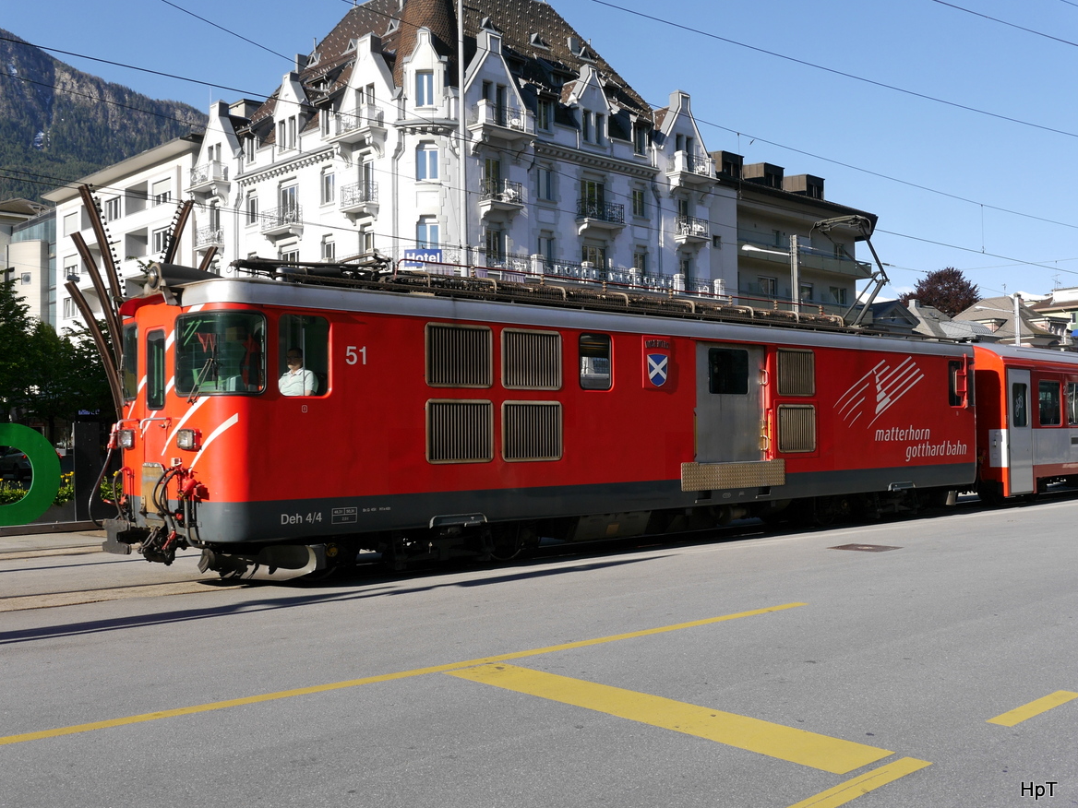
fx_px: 1152
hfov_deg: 50.1
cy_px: 409
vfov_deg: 38.7
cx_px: 530
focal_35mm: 37
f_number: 8
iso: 160
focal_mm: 18
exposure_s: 1/320
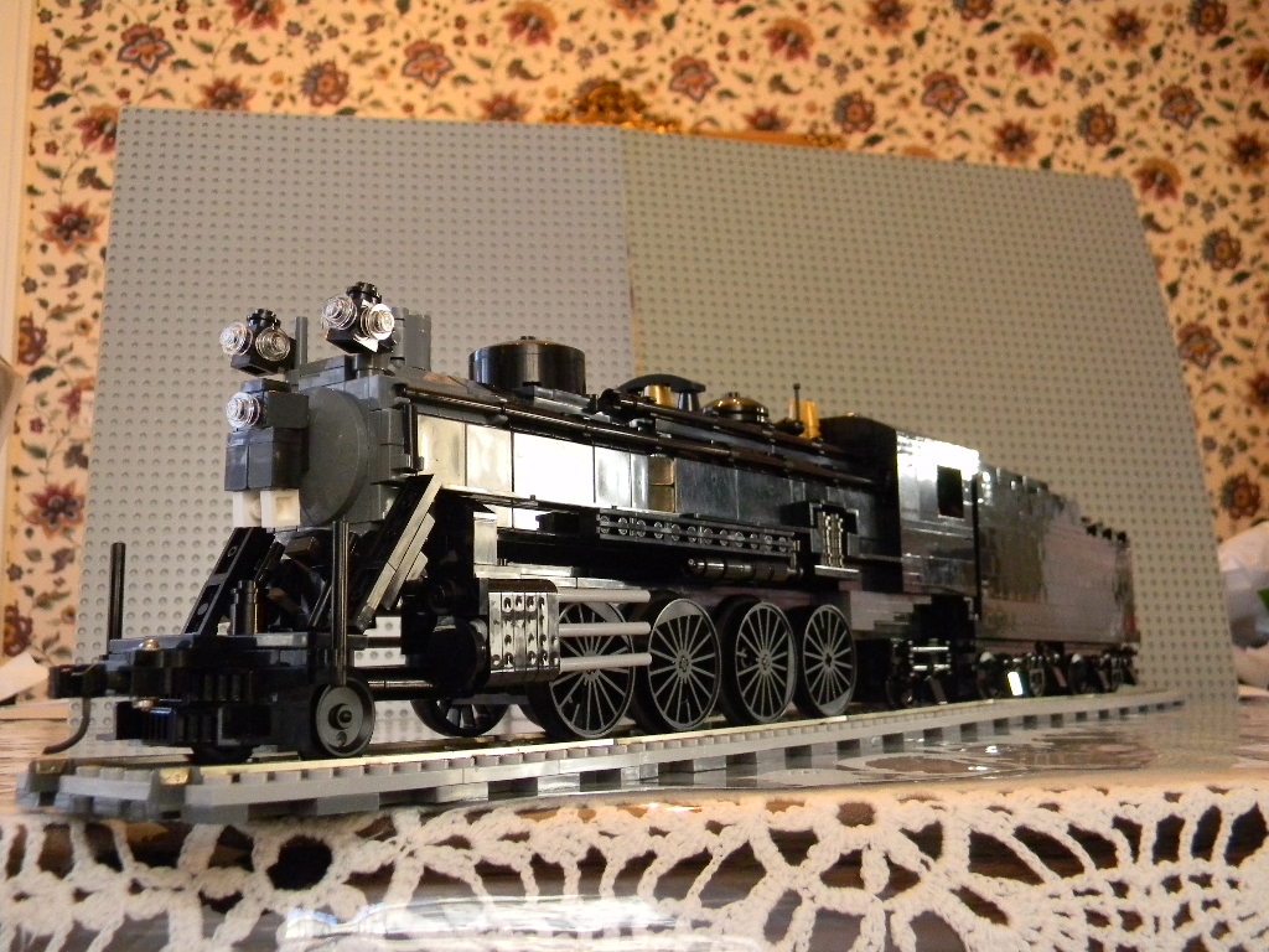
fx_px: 1320
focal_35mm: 36
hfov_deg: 51.4
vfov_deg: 39.7
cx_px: 634
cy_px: 476
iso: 400
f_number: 3.7
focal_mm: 6.4
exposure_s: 1/22.2
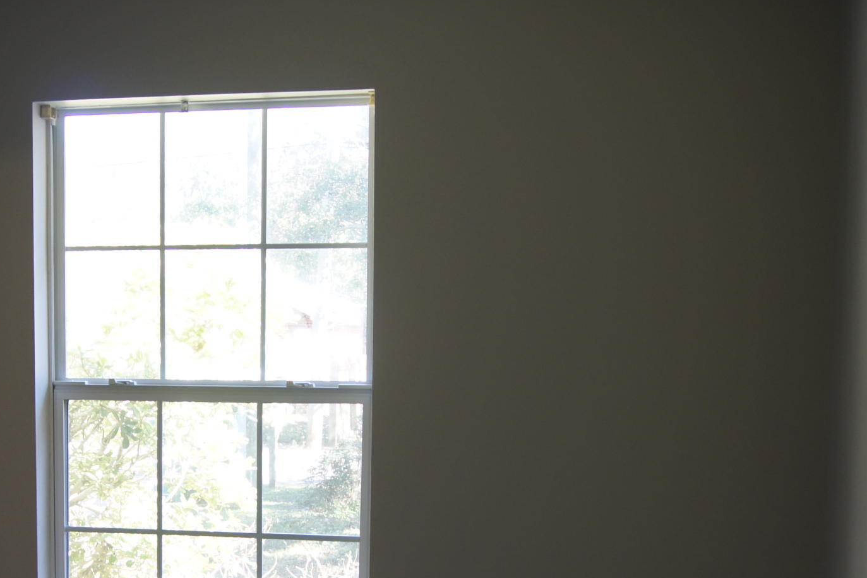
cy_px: 546
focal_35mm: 59
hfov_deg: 33.5
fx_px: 1421
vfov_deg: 22.3
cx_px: 251
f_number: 3.5
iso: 200
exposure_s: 1/30
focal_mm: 18
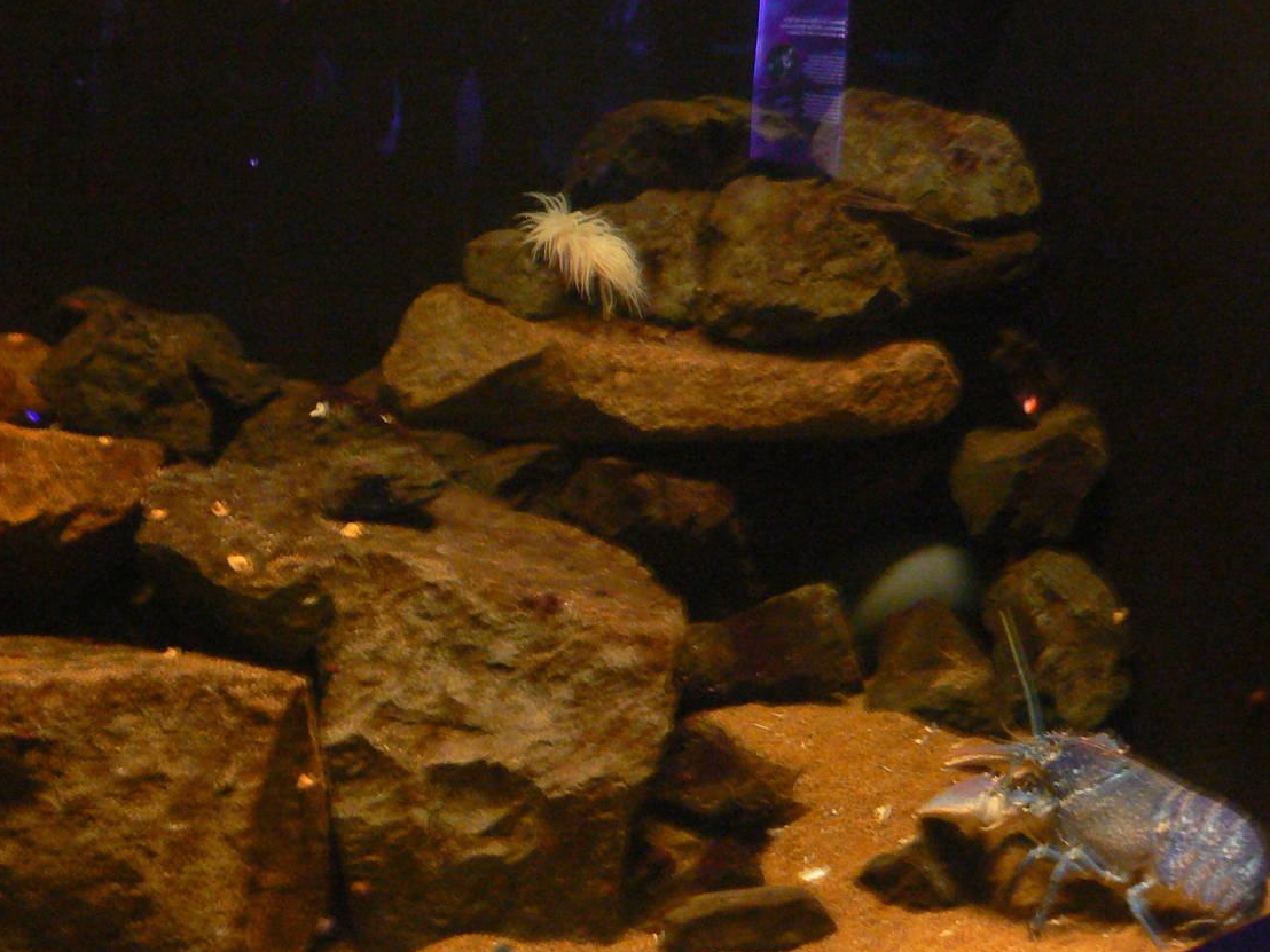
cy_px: 341
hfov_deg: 36.7
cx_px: 518
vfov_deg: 27.9
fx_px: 1908
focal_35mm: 52
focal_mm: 6
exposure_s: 1/4
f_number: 2.8
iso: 200
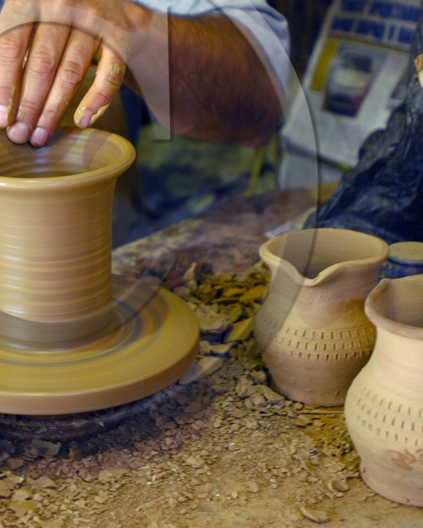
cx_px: 44
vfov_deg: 19.3
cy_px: 183
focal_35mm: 99
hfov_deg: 15.4
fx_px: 1548
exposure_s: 1/13
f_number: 2.8
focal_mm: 35
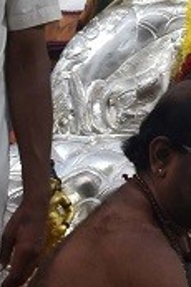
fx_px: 2182
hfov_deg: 4.9
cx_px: 424
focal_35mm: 274
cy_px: -238
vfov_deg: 7.3
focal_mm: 35
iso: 800
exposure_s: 1/125
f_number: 13
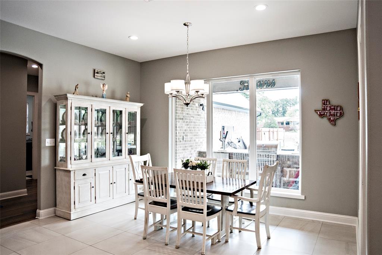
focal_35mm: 24
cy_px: 128
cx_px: 191
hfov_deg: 73.8
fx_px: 255
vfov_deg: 53.1
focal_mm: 16
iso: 1000
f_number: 2.8
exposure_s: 1/320
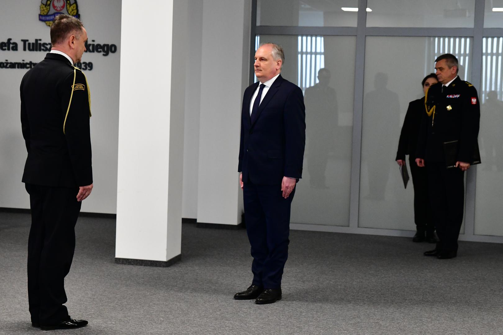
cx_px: 252
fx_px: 726
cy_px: 168
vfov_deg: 26.0
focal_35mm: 52
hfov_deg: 38.2
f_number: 5
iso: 2500
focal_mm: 52
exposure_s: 1/100
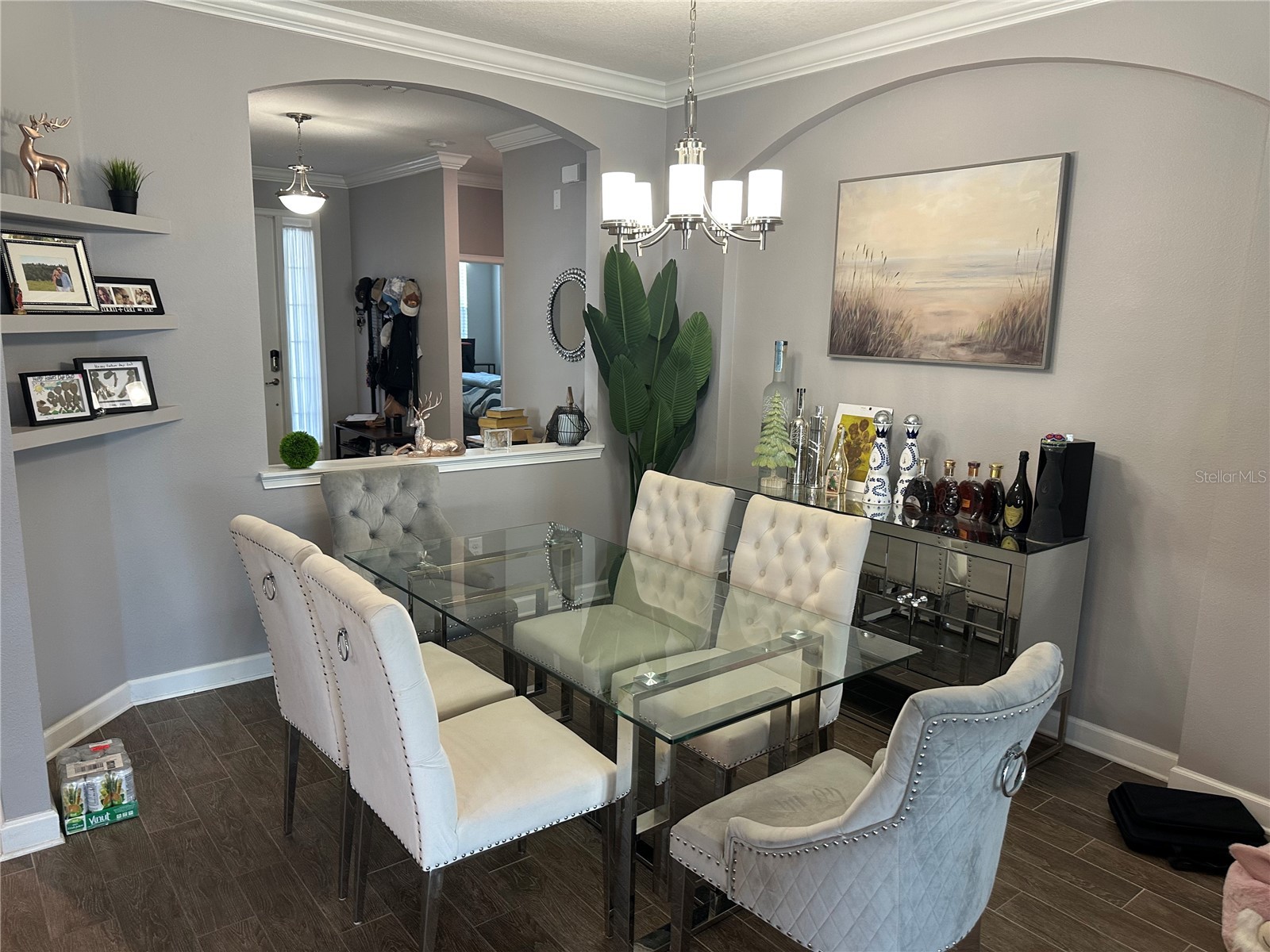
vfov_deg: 56.8
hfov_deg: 71.6
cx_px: 635
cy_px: 476
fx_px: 881
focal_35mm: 24
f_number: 1.78
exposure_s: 1/60
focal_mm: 6.86
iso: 160
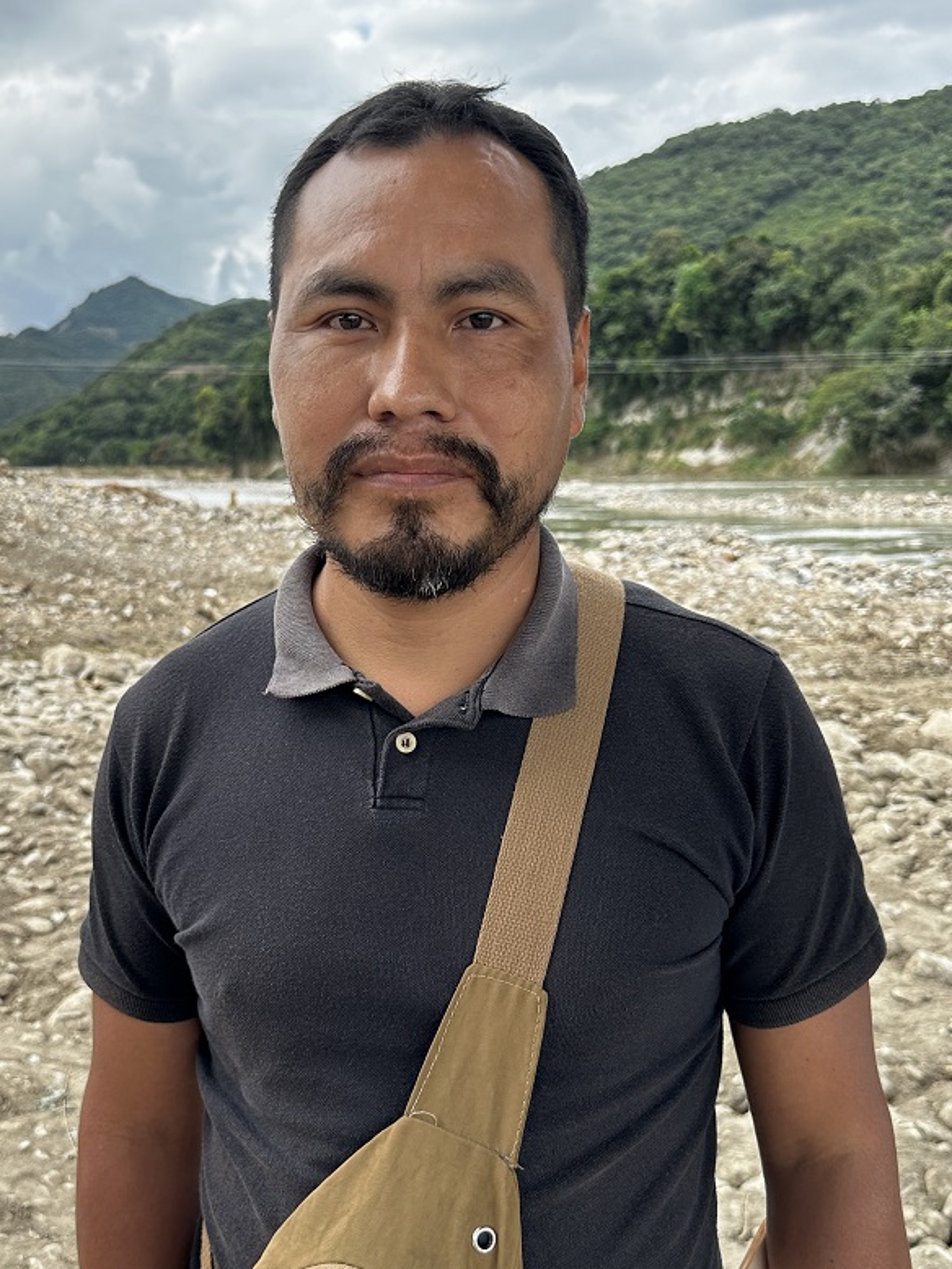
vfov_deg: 50.0
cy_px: 729
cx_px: 408
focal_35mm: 37
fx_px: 1356
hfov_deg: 38.6
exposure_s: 1/1050
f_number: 1.78
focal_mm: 6.86
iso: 80
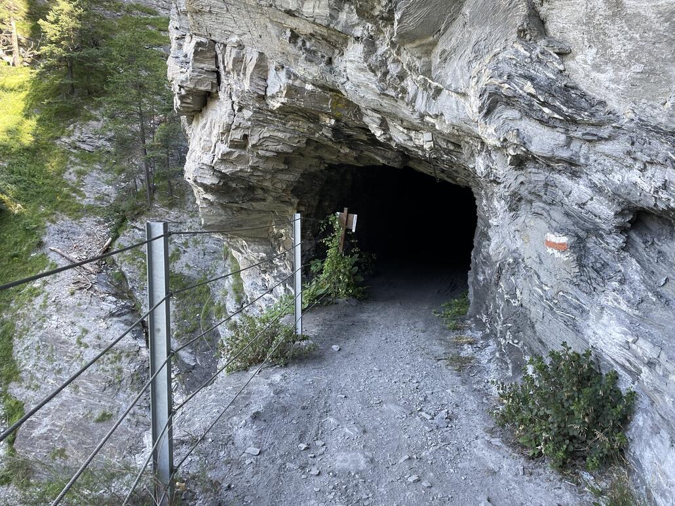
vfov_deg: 53.1
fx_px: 507
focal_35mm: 26
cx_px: 338
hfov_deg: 67.3
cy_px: 253
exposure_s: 1/121
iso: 64
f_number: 1.6
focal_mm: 4.2
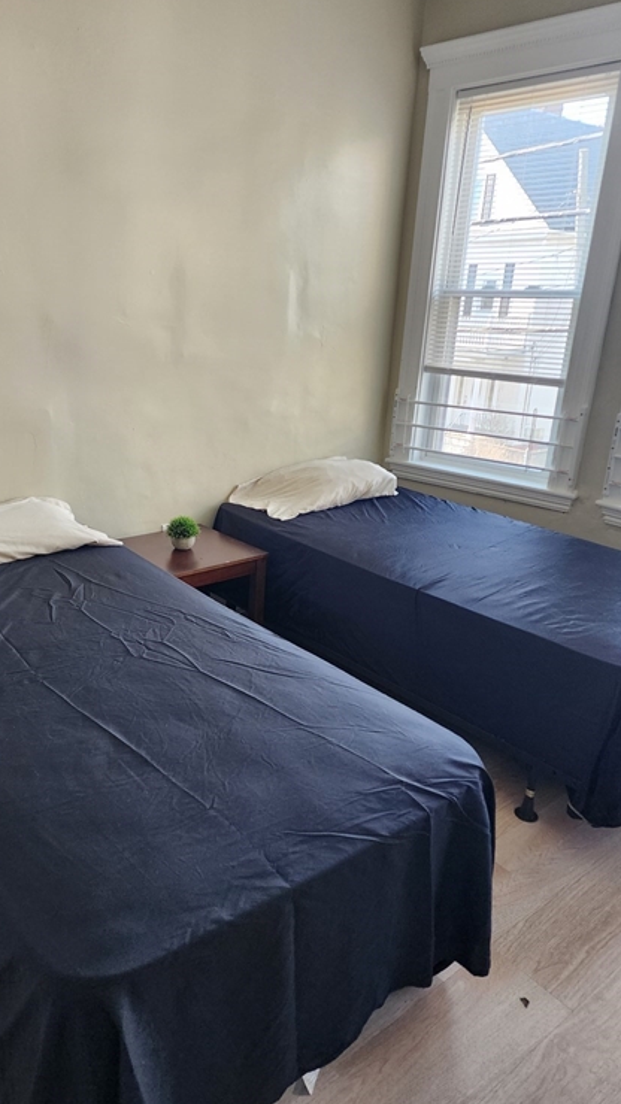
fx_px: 761
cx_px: 240
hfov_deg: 44.1
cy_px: 551
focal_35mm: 26
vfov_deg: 71.9
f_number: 1.8
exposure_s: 1/120
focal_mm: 6.4
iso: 160
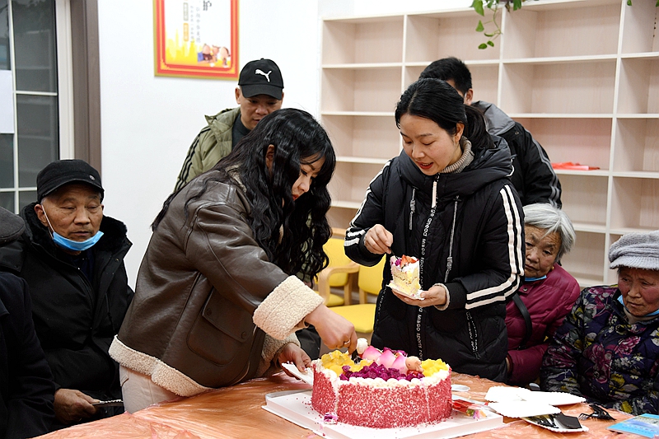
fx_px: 1025
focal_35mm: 56
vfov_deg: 24.2
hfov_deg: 35.6
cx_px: 330
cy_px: 220
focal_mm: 56
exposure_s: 1/60
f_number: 4.5
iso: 640
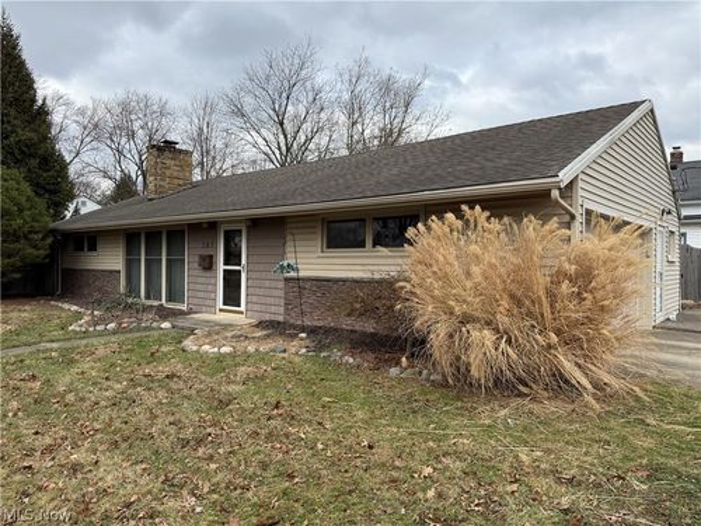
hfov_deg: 71.6
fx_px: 486
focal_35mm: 24
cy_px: 263
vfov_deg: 56.8
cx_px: 350
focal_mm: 6.76
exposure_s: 1/1727
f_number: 1.78
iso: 80
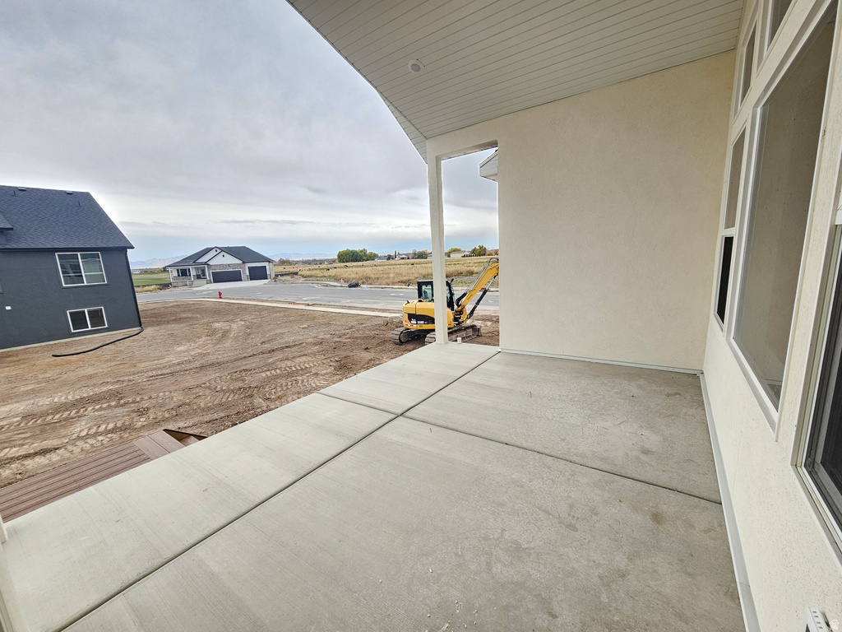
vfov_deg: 89.9
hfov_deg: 106.2
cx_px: 421
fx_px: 316
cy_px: 316
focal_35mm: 13
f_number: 2.2
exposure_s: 1/279
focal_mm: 2.2
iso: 50
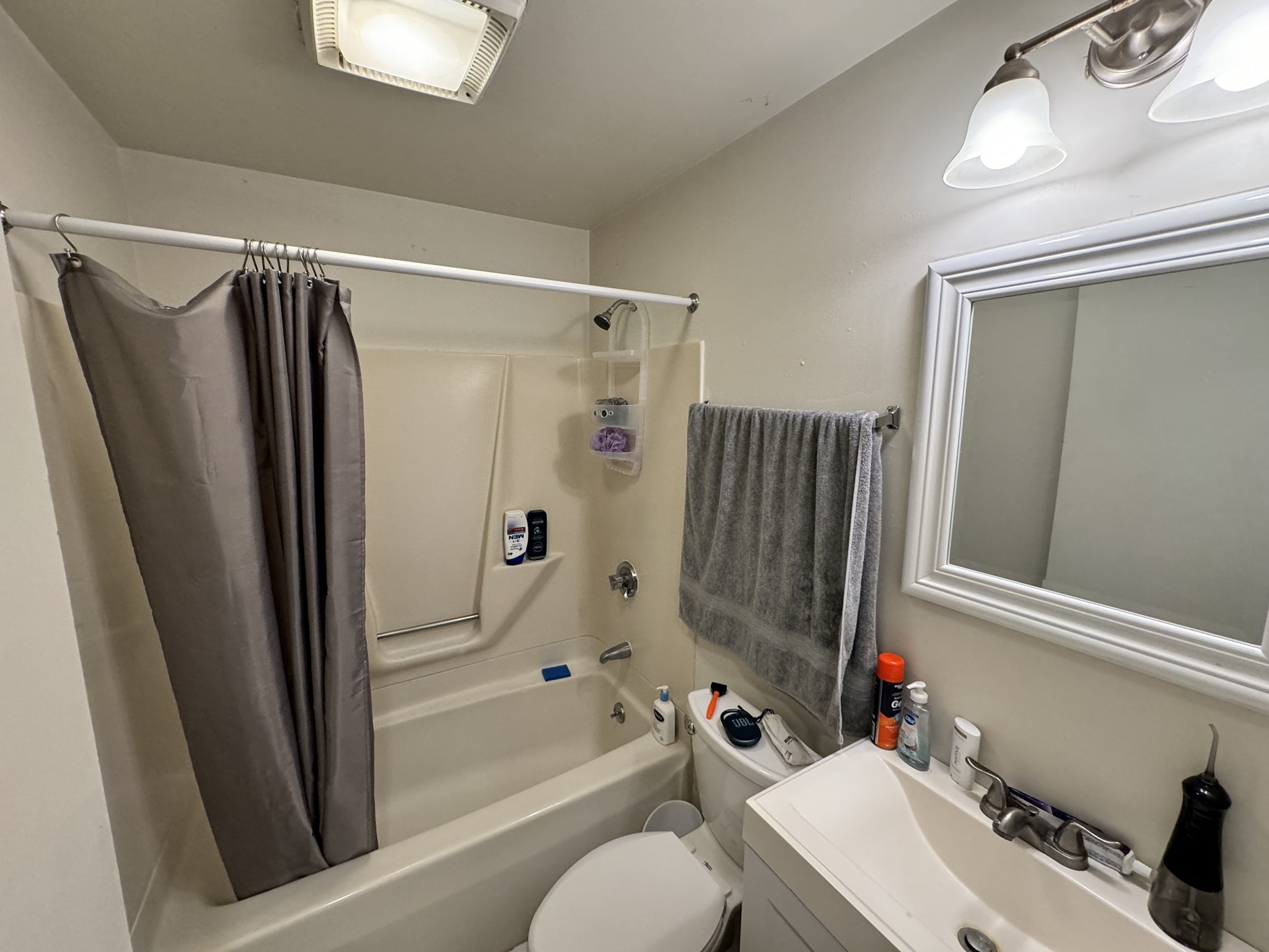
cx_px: 634
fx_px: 513
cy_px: 476
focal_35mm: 14
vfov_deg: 85.7
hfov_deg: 102.1
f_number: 2.2
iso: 320
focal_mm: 2.22
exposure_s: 1/120
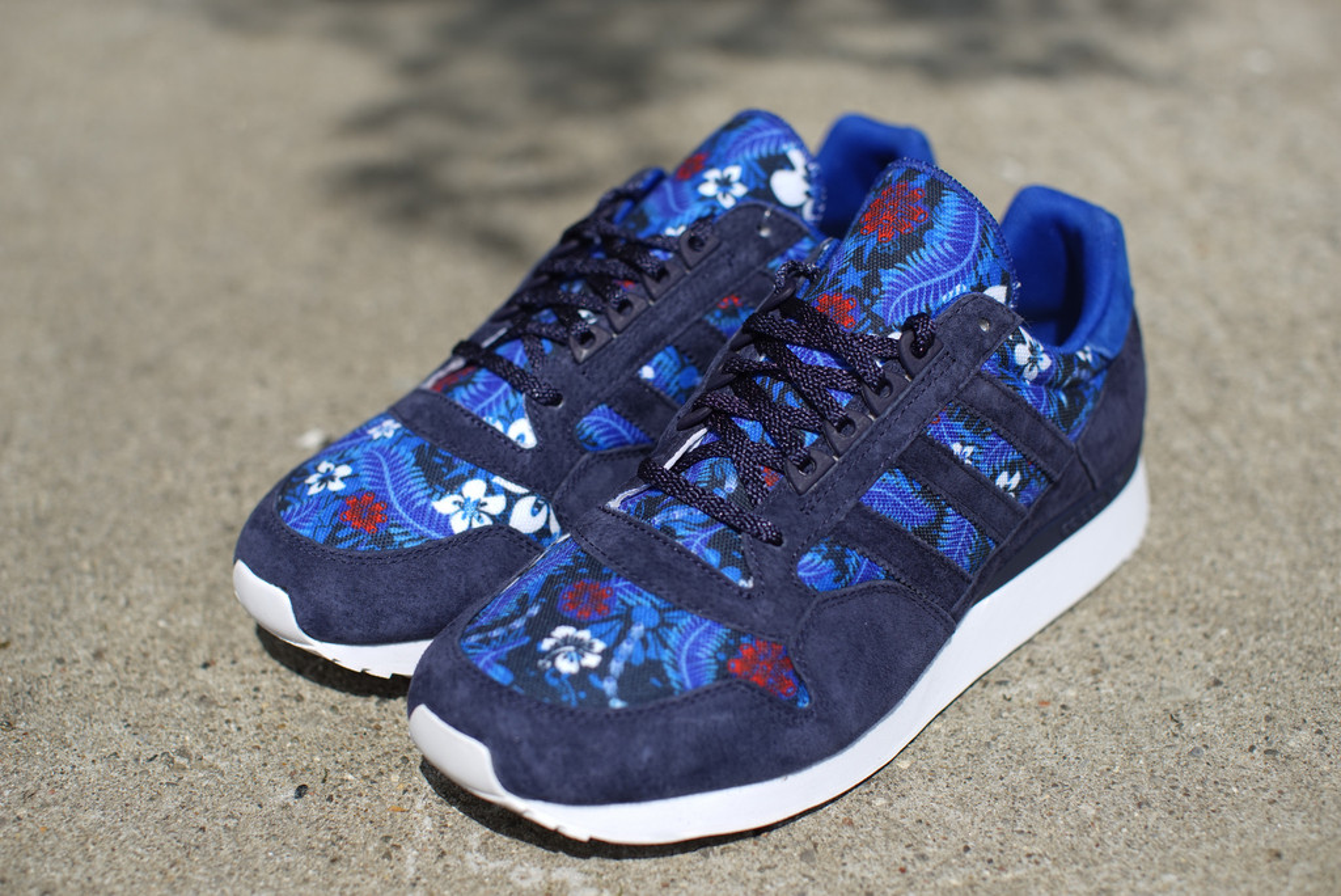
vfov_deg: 27.0
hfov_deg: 39.6
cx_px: 670
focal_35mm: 50
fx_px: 1863
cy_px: 448
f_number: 3.5
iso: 64
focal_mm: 50
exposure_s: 1/1600
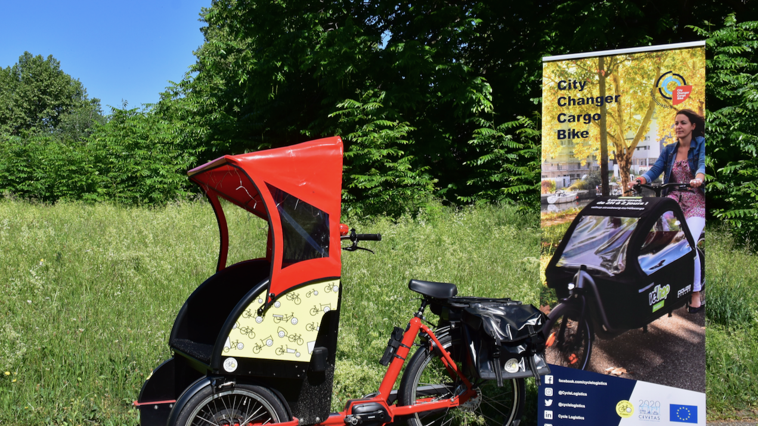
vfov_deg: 31.1
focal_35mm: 38
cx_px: 381
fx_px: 764
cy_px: 252
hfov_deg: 52.8
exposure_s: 1/500
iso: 400
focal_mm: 24
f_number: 11
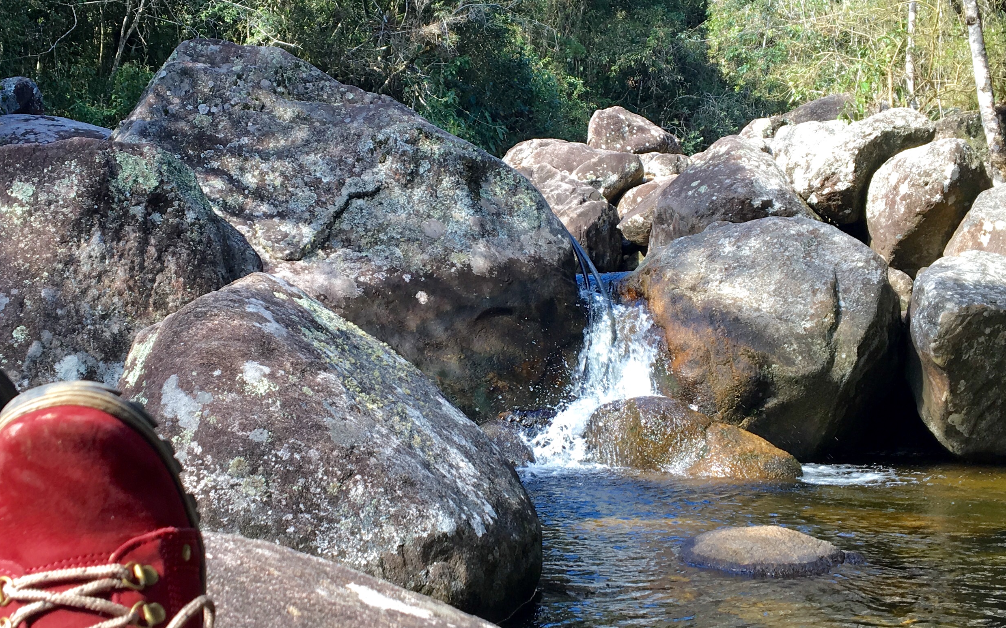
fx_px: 1371
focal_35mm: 50
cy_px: 290
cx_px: 442
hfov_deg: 40.2
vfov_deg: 25.8
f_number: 2.2
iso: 25
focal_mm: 4.15
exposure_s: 1/127
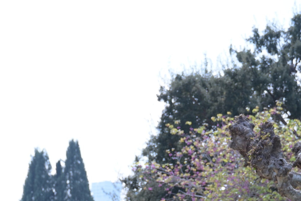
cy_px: 216
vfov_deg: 7.3
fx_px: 1564
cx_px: 15
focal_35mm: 187
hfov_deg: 10.9
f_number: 3.5
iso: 125
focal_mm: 57
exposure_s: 1/800
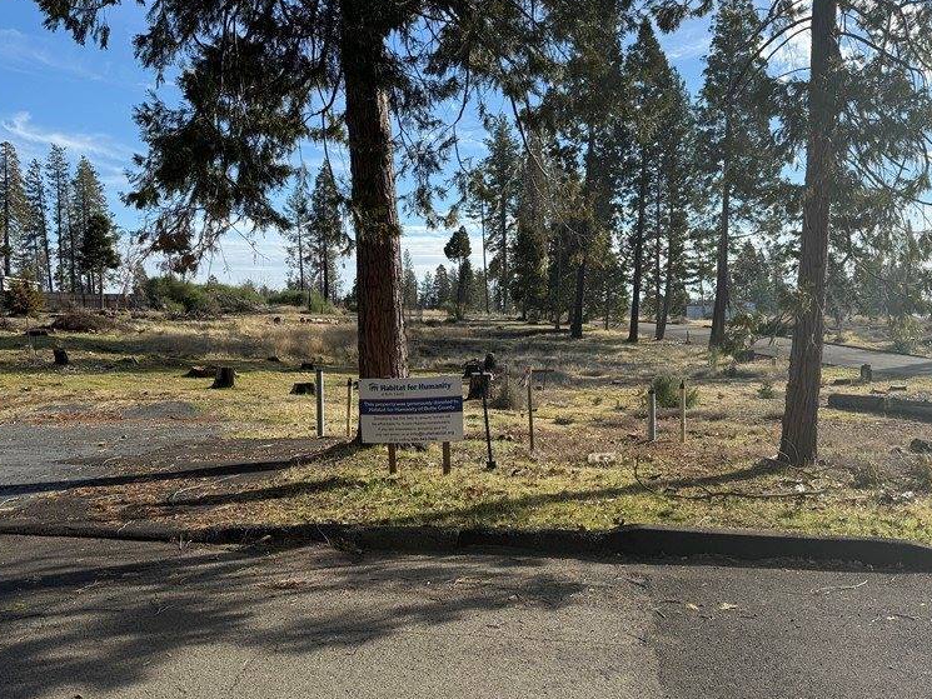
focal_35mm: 33
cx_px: 503
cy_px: 403
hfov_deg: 55.3
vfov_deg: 42.8
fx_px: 889
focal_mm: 6.76
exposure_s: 1/3953
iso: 100
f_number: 1.78
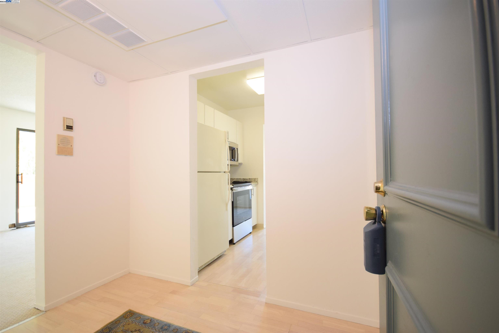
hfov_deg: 100.4
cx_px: 250
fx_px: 208
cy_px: 166
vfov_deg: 77.3
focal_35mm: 15
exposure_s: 1/60
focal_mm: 10
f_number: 4
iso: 800
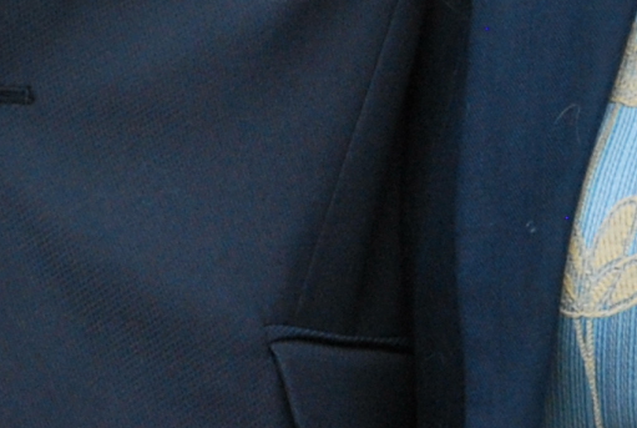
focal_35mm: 561
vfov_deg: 2.4
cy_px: -761
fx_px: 9947
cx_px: 10
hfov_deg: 3.7
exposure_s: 1/100
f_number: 5.3
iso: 400
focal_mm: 66
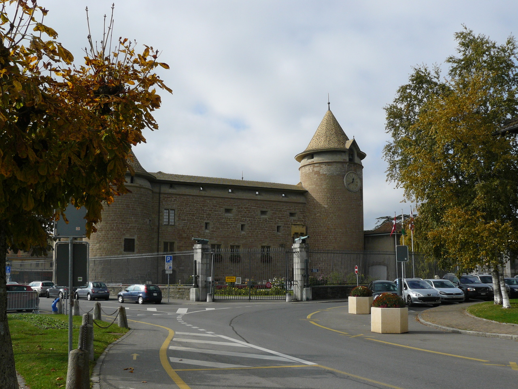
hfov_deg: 51.4
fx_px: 539
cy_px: 194
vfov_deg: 39.7
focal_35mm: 36
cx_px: 259
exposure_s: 1/400
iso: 100
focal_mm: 6
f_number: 5.6
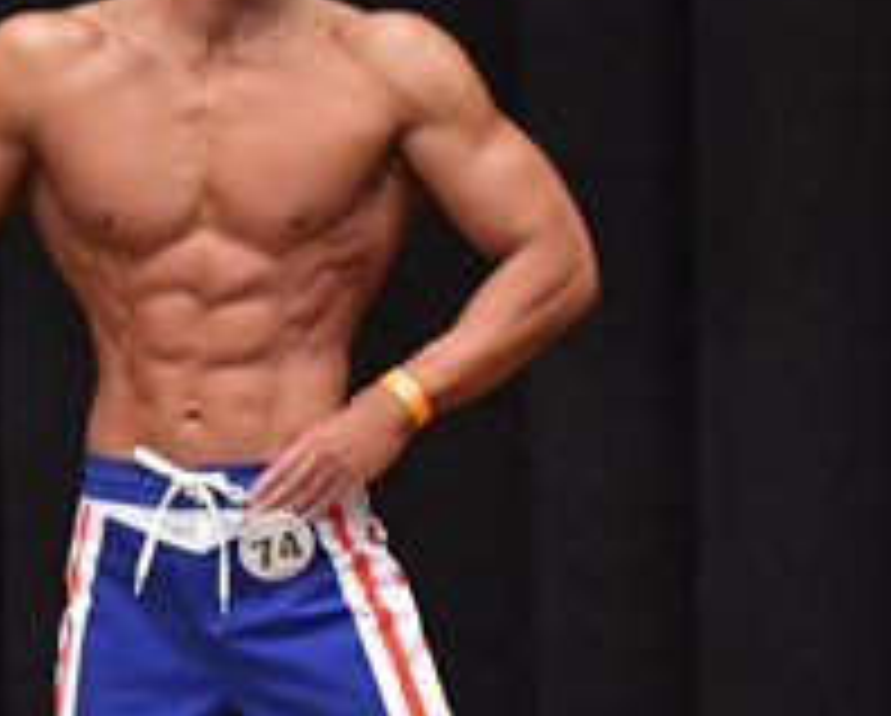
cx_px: 907
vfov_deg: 2.1
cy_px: 657
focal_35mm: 741
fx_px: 19569
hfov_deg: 2.6
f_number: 5.6
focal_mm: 135
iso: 6400
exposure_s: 1/400
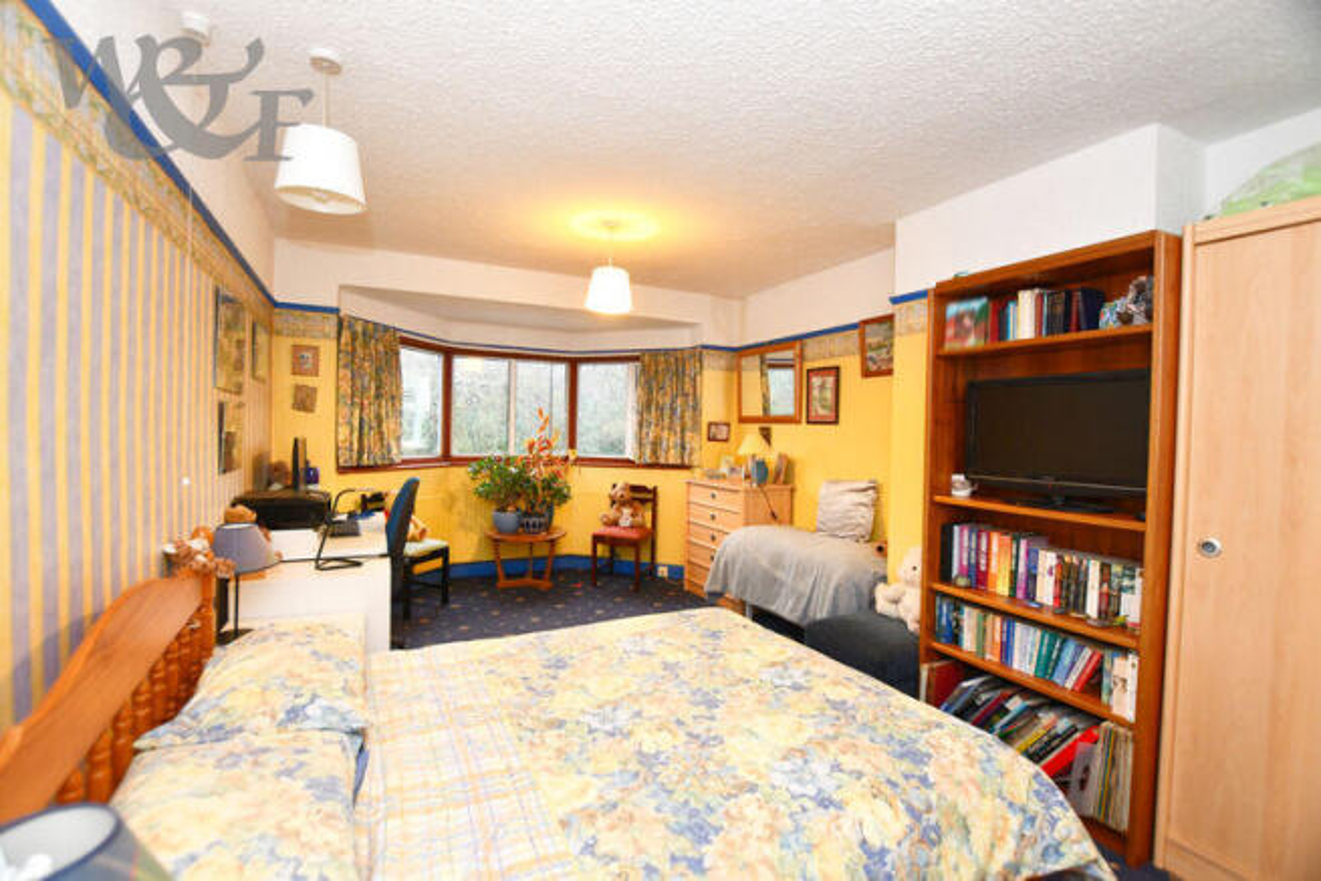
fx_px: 551
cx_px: 660
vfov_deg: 77.4
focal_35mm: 15
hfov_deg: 100.4
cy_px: 440
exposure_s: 1/60
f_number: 4
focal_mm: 10
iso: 1250
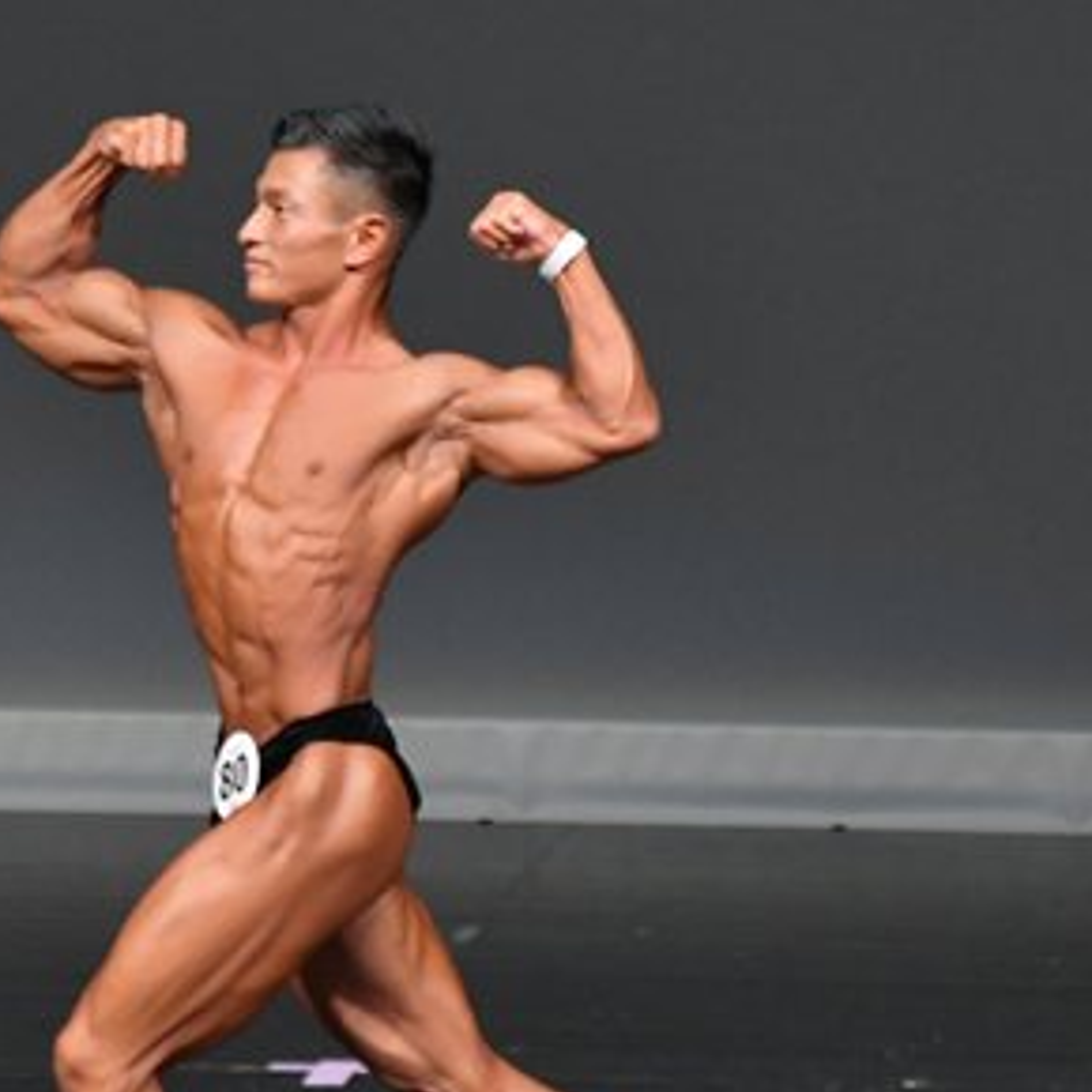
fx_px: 25519
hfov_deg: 2.5
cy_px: 659
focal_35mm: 715
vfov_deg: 2.5
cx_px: 476
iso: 4000
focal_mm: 210
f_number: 5.6
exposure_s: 1/400
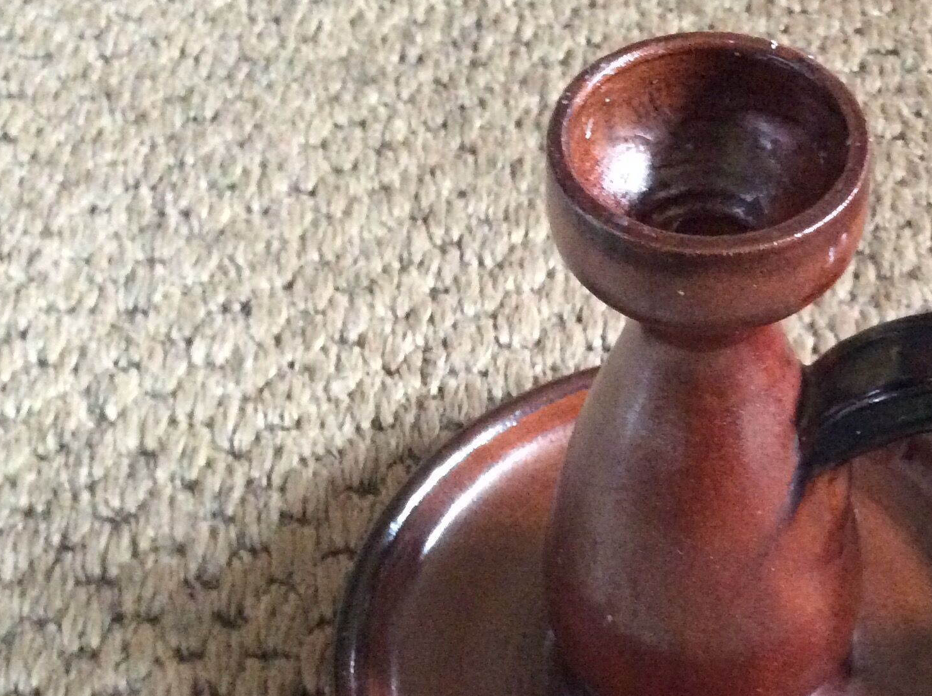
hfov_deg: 33.0
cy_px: 526
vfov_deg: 25.3
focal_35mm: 57
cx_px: 721
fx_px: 1533
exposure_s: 1/17
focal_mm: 3.3
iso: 500
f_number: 2.4
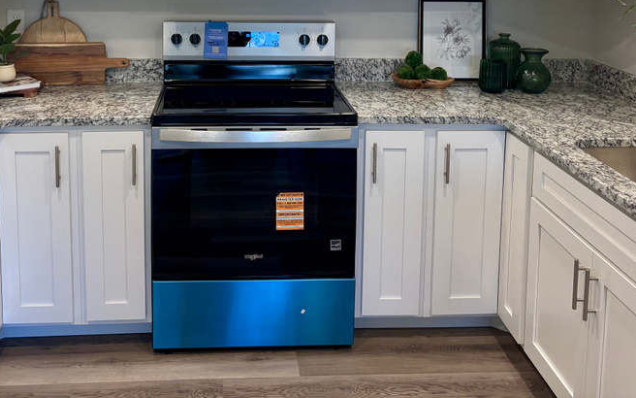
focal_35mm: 43
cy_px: 26
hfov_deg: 46.1
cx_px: 270
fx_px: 745
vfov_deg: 28.5
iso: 100
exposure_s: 1/120
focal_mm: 5.96
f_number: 1.6
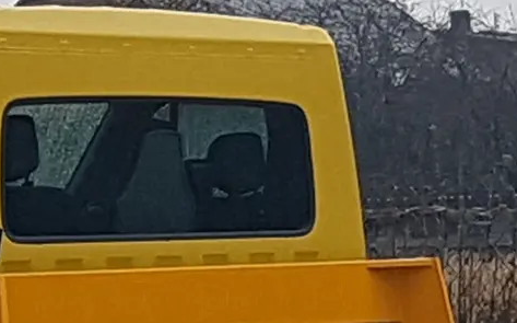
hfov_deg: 14.1
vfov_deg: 9.2
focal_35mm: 141
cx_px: 734
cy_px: 309
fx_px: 1986
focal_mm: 4.2
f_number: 1.7
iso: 40
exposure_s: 1/427
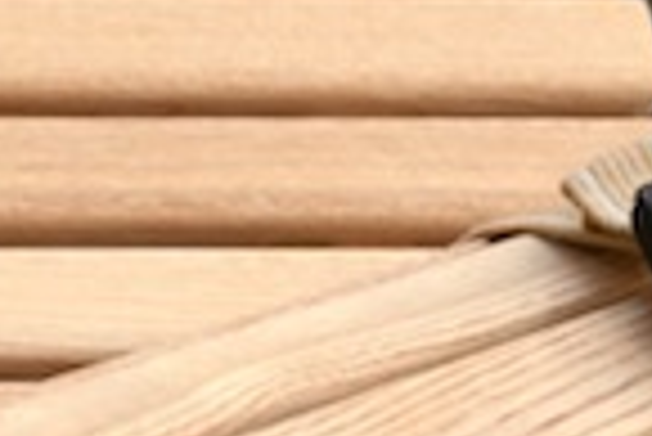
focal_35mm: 189
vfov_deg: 7.0
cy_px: 892
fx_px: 3426
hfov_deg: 10.4
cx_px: -409
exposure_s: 1/125
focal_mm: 38
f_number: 11
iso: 360
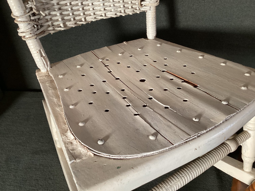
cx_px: 128
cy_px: 96
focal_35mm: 31
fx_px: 228
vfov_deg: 45.4
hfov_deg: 58.3
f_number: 2.4
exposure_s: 1/50
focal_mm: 3.3
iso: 250
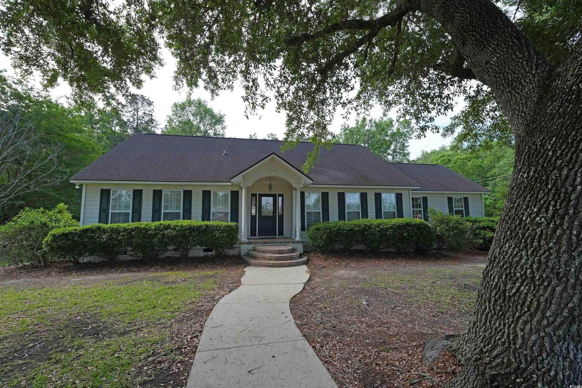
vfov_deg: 74.6
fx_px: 255
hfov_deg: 97.6
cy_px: 194
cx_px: 291
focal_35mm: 16
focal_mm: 10.5
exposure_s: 1/250
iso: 100
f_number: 4.5
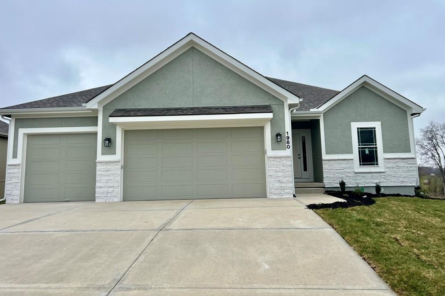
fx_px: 346
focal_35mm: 28
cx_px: 229
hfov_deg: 65.5
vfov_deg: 46.3
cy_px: 127
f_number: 1.5
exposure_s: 1/2513
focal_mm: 5.7
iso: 50
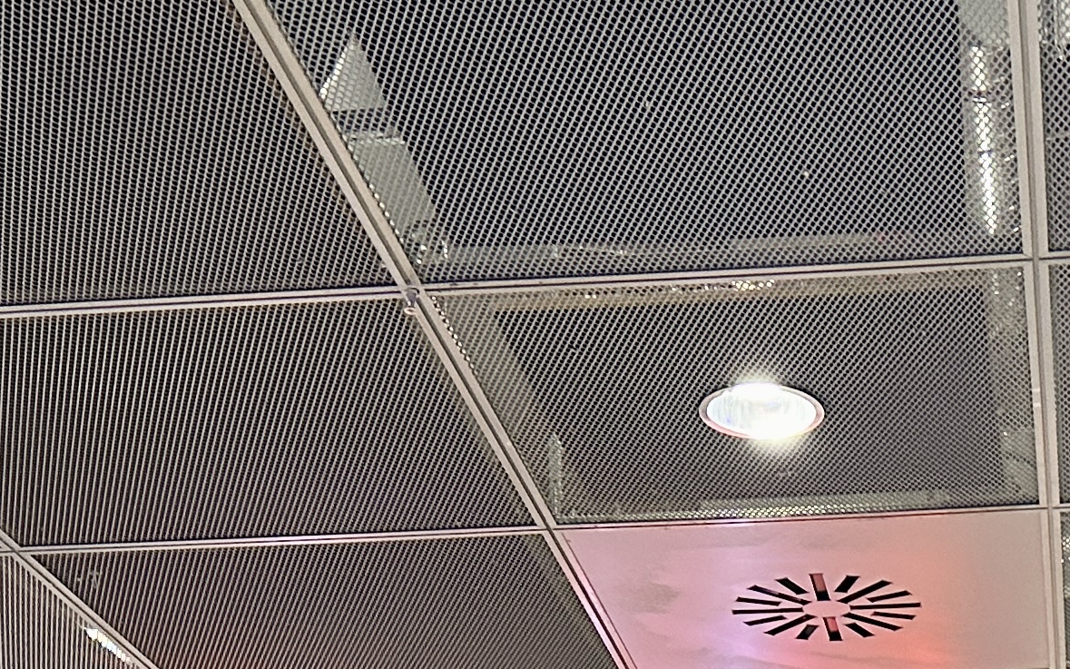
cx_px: 818
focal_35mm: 87
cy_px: 1213
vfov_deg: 13.4
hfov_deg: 23.5
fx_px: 2537
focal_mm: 6.86
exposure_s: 1/42
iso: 320
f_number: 1.78
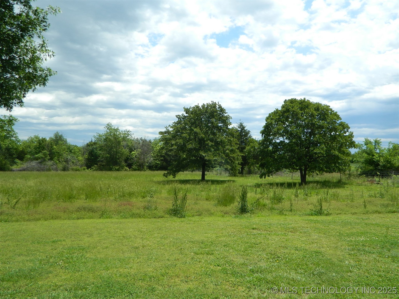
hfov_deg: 63.4
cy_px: 150
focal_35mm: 28
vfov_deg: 49.7
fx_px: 323
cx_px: 200
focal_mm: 5.1
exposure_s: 1/1000
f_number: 3.2
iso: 80
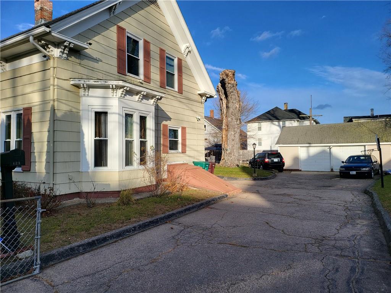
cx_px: 196
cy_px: 146
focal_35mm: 24
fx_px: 271
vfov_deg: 56.8
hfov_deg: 71.6
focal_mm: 5
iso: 40
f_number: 1.8
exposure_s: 1/1869
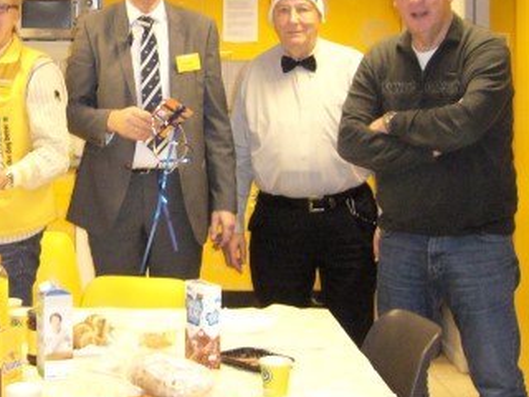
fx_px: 1070
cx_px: 93
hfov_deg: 27.1
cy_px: 68
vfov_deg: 20.7
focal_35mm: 70
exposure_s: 1/30
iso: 320
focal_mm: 5.8
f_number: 2.8
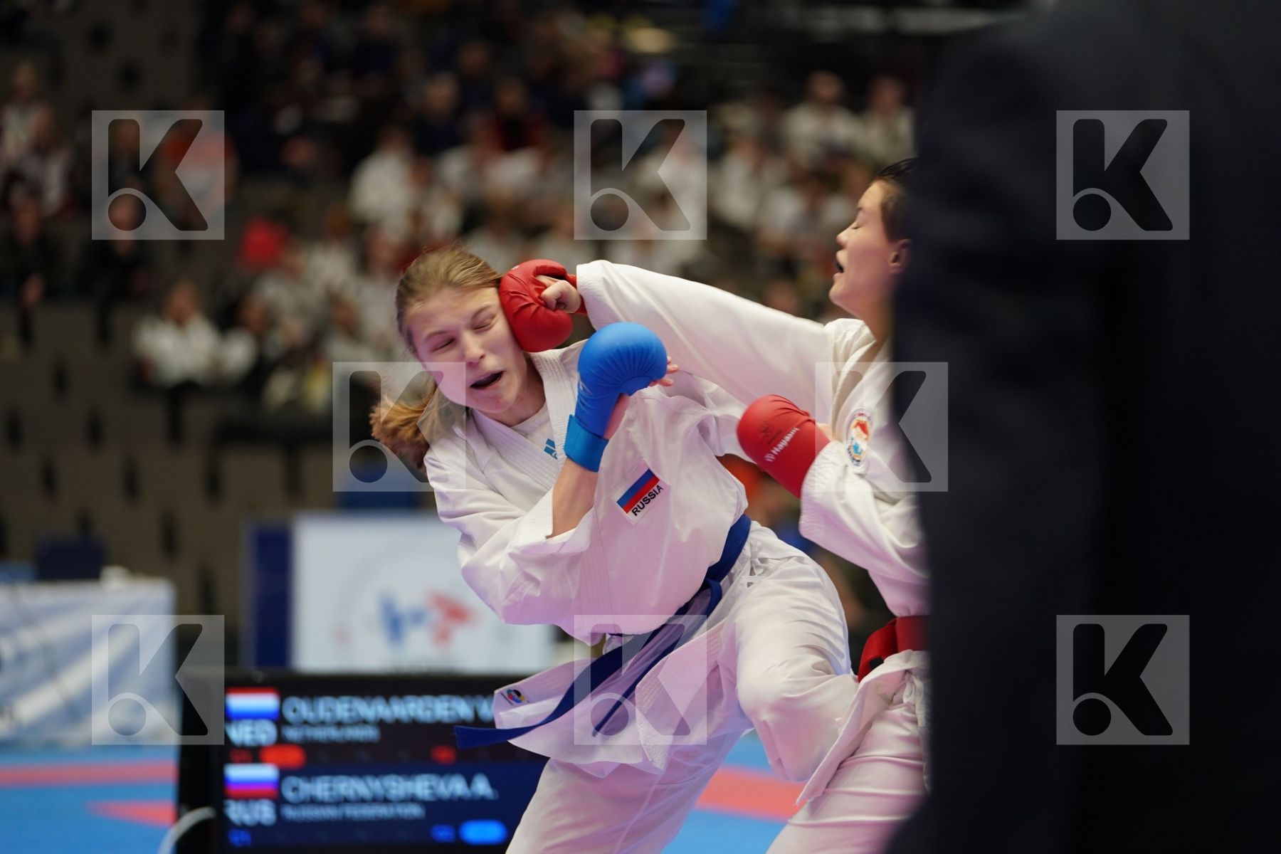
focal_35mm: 158
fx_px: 5622
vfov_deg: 8.7
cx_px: 640
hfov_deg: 13.0
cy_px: 427
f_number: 2.8
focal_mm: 158
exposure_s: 1/500
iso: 1250
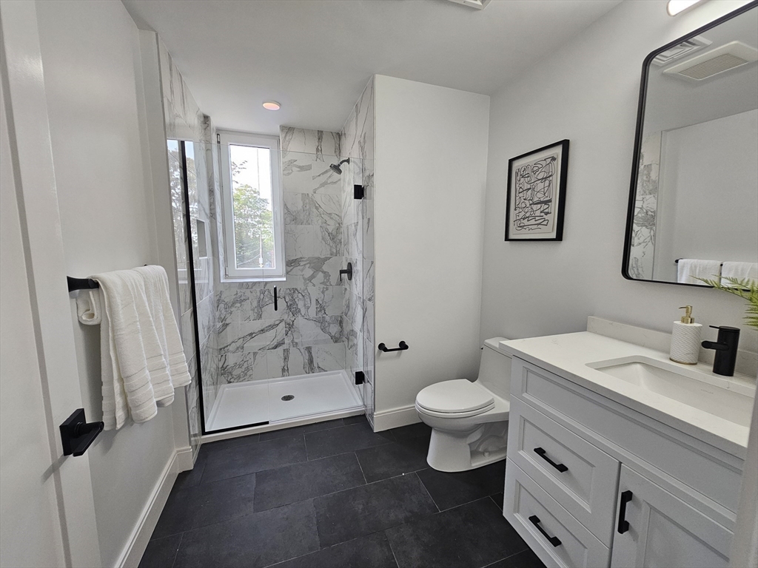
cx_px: 379
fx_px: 285
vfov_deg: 89.9
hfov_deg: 106.2
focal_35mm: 13
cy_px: 284
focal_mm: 2.2
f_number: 2.2
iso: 80
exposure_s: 1/60
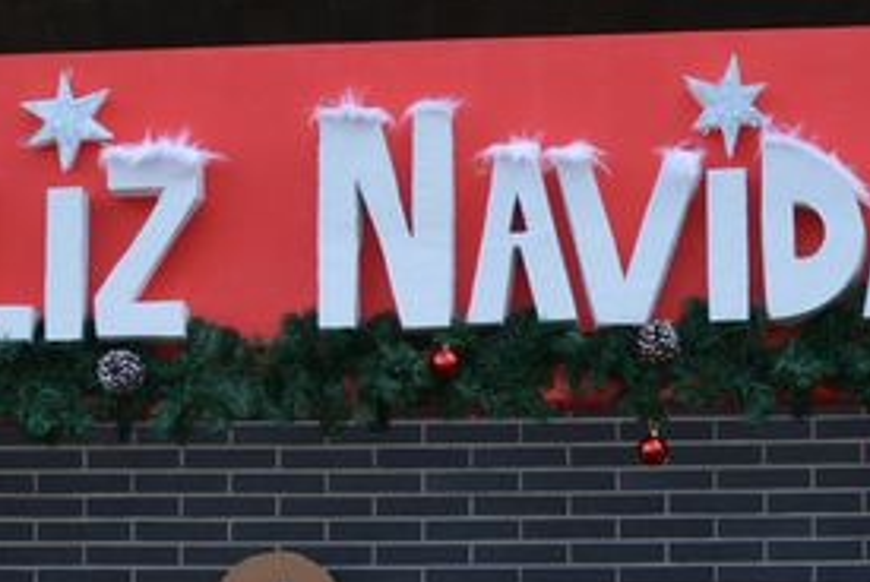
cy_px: 938
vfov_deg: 10.2
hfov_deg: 15.8
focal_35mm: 130
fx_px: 3138
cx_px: 430
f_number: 4
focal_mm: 25
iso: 100
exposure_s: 1/125
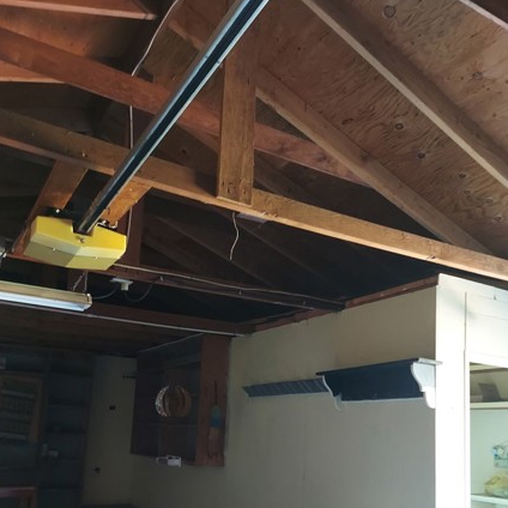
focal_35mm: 32
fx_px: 531
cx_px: 244
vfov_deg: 49.7
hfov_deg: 51.1
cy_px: 359
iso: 640
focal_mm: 5.23
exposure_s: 1/17
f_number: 1.8
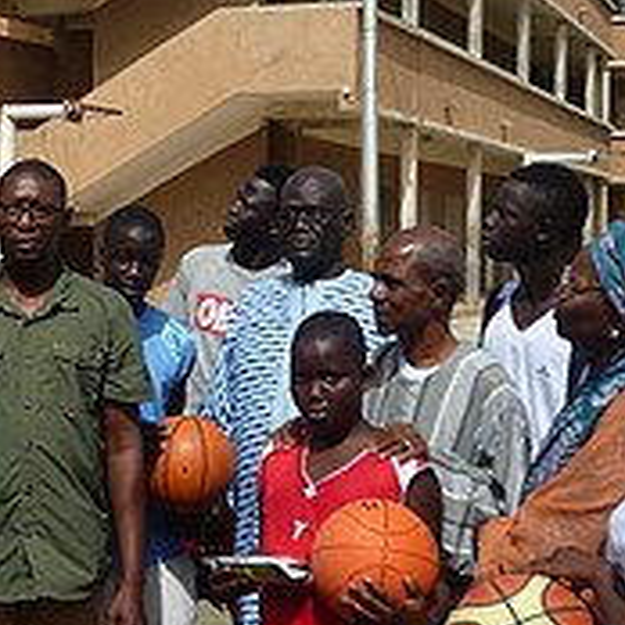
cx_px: 90
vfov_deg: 24.2
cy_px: 207
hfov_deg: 23.8
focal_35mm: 71
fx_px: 1450
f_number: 9
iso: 80
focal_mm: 5
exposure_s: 1/200
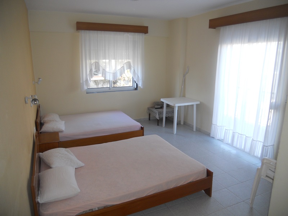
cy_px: 108
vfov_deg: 51.4
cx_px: 144
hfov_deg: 65.3
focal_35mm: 27
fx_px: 225
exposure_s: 1/30
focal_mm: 4.9
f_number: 3.2
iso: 80
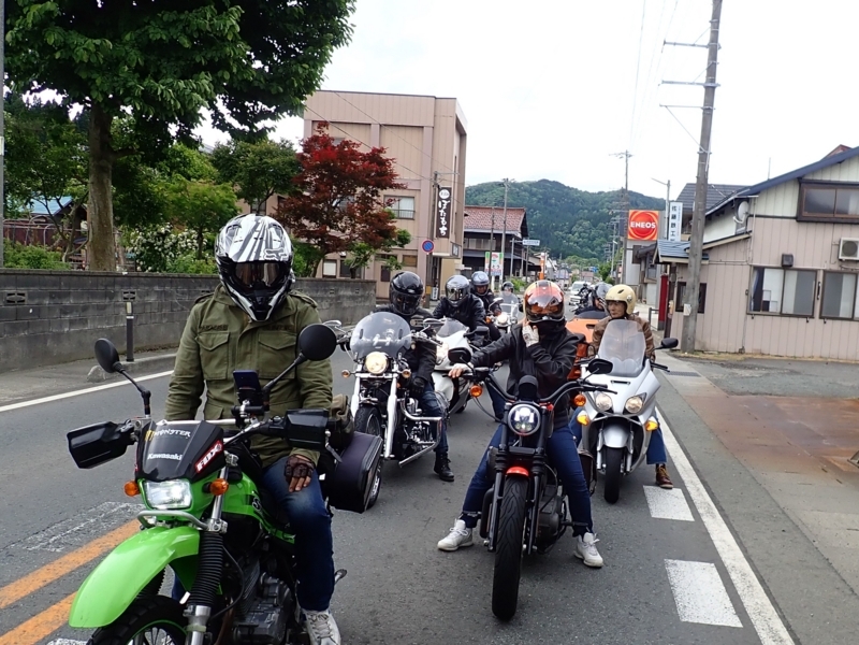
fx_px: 620
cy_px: 322
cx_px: 430
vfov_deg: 54.9
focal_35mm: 25
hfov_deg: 69.4
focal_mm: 4.5
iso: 100
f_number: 2.8
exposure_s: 1/400
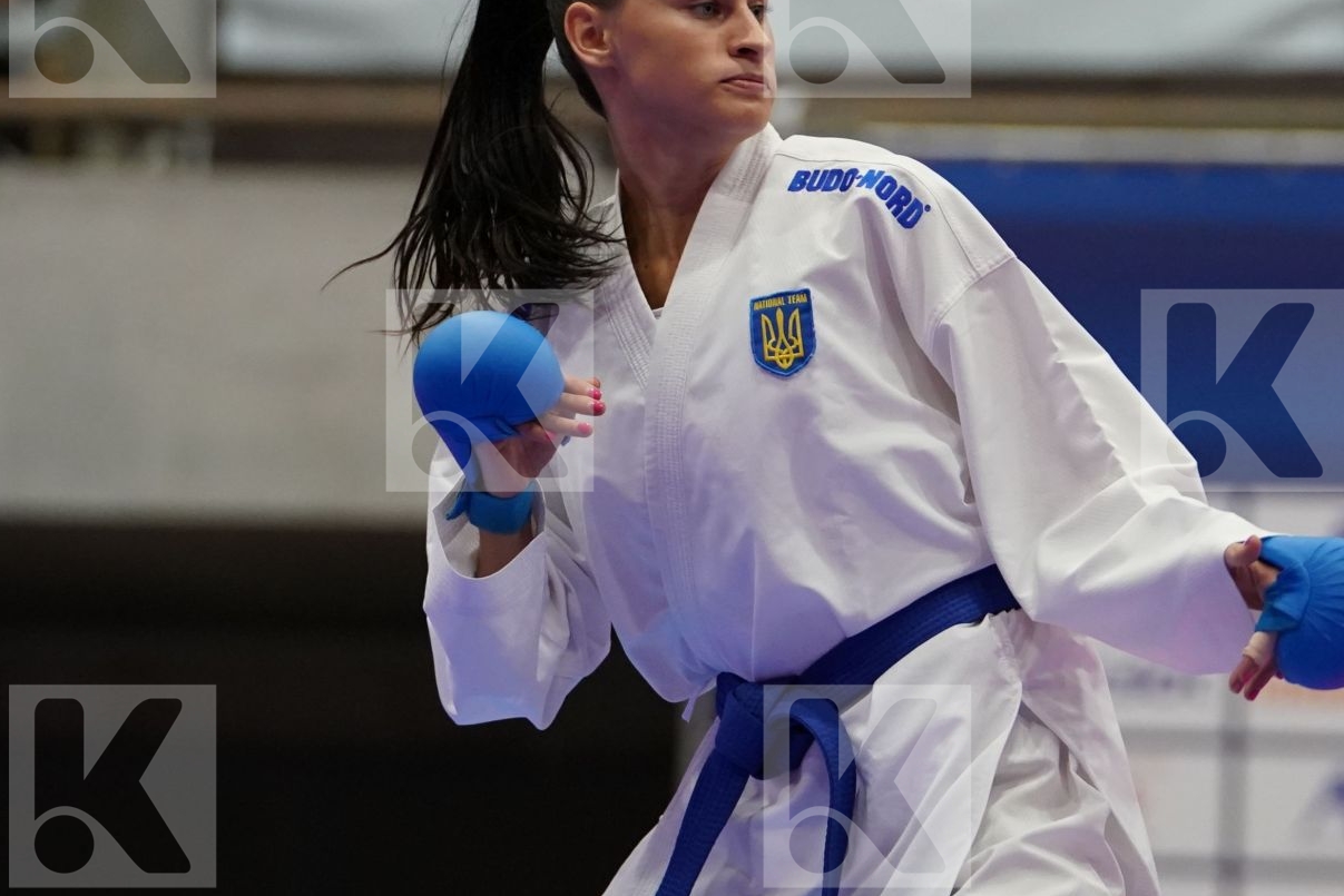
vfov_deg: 4.2
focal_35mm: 328
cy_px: 391
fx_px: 12246
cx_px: 867
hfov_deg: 6.3
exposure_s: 1/1000
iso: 3200
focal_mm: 147
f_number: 2.8
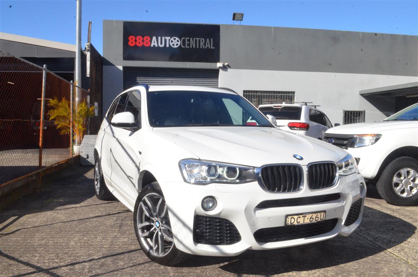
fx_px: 382
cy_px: 138
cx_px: 209
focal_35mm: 33
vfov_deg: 39.8
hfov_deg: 57.3
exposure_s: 1/250
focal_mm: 22
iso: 2000
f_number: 25
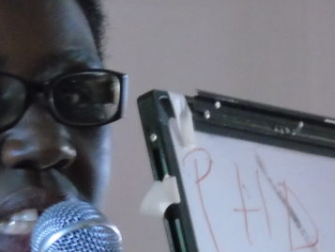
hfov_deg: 4.8
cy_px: 205
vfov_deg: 3.7
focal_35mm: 407
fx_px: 3940
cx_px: -105
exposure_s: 1/10
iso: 800
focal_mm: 25
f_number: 4.7
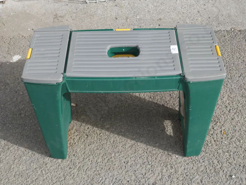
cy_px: 92
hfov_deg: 35.5
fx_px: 384
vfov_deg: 27.1
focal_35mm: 54
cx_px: 123
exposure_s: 1/200
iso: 200
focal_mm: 27
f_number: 7.1
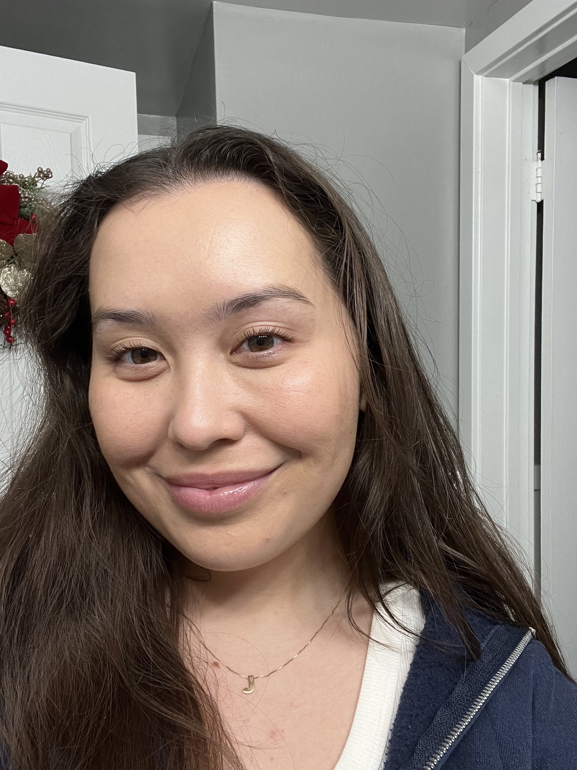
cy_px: 385
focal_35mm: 30
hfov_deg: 46.8
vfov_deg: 60.0
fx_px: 667
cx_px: 288
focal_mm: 2.71
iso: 125
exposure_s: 1/60
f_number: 2.2
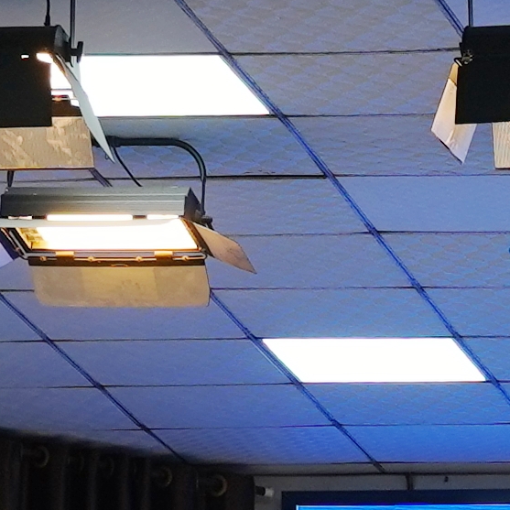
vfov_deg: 4.9
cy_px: 1097
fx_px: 5801
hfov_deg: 4.8
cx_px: 1449
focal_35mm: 348
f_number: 4
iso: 250
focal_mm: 38
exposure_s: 1/160
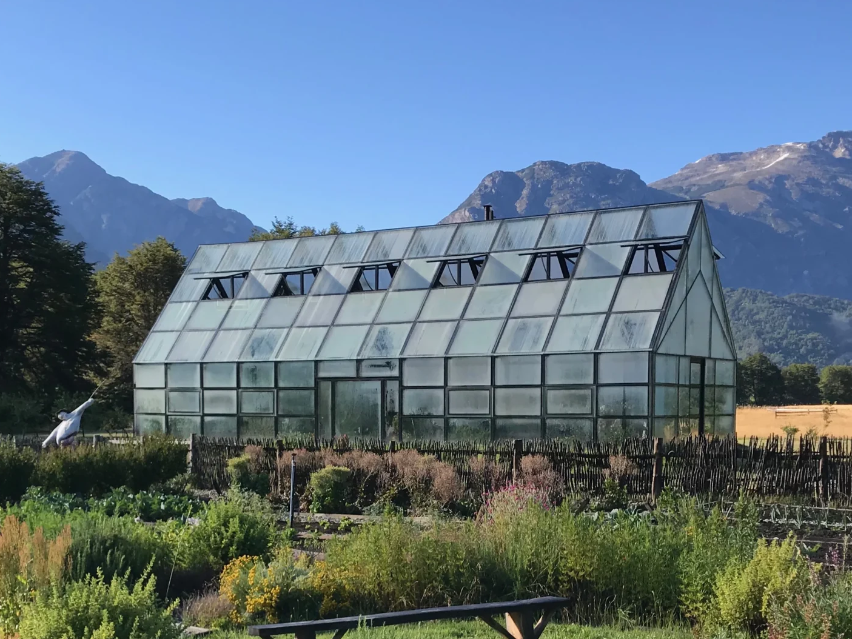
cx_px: 384
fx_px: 1255
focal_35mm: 51
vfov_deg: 28.1
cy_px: 487
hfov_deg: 37.5
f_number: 1.8
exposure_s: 1/1088
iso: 20
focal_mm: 3.99
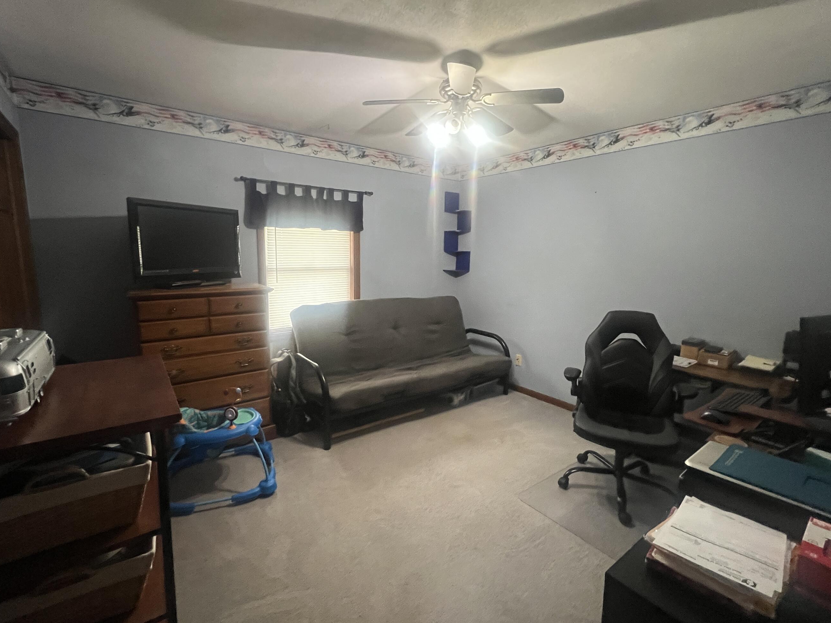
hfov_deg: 98.2
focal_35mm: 15
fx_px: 360
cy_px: 308
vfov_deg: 81.7
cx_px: 410
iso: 800
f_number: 1.8
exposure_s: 1/60
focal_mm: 1.57
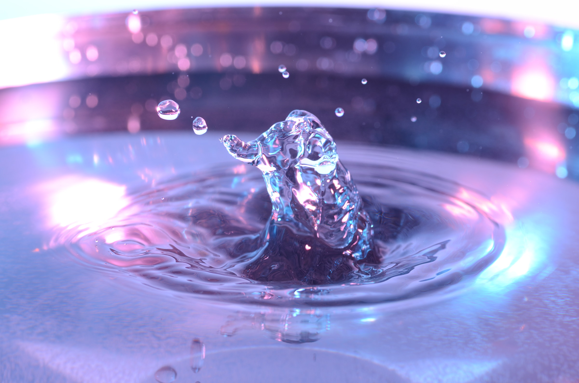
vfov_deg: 10.1
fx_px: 2166
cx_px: 290
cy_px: 192
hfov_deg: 15.2
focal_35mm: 135
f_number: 11
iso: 100
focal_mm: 90
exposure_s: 1/250
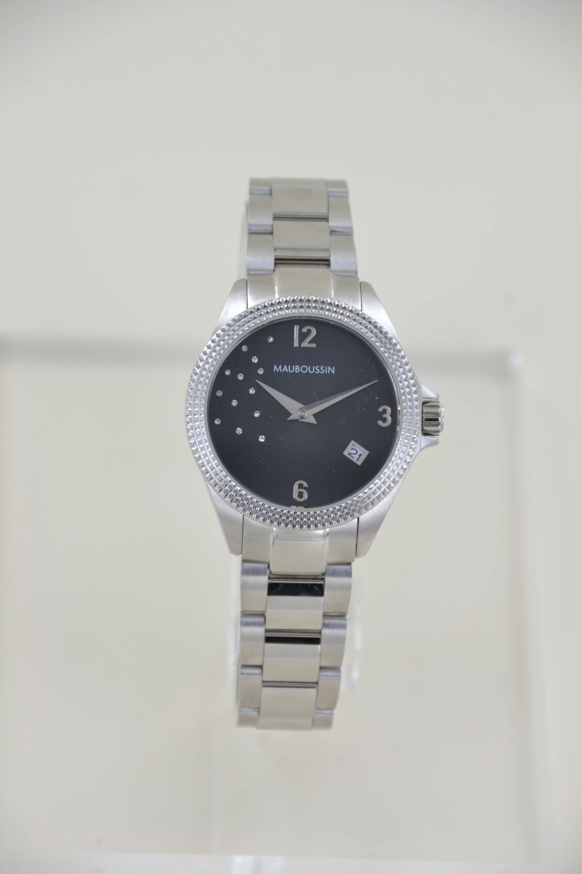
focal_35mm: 278
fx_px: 6728
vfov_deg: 7.4
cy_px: 437
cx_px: 291
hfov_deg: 5.0
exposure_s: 1/80
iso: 400
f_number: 8
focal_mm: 185
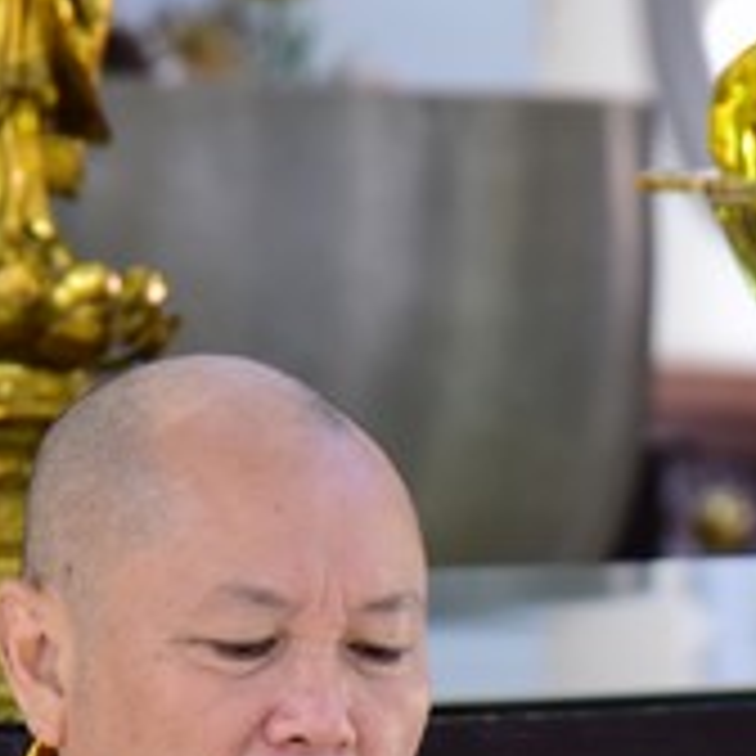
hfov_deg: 4.4
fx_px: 9760
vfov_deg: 4.4
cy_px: 932
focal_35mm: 395
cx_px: 729
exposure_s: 1/50
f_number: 5
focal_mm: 120
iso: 2000
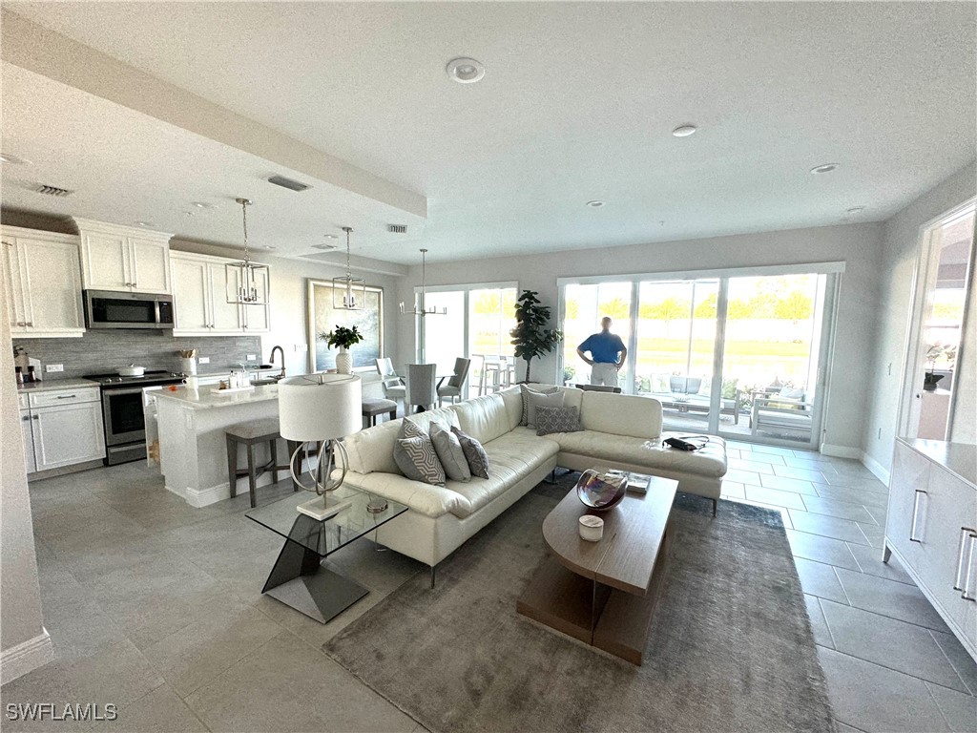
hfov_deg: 102.1
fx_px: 395
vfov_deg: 85.7
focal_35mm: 14
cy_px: 366
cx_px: 488
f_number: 2.2
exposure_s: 1/120
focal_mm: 2.22
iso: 160
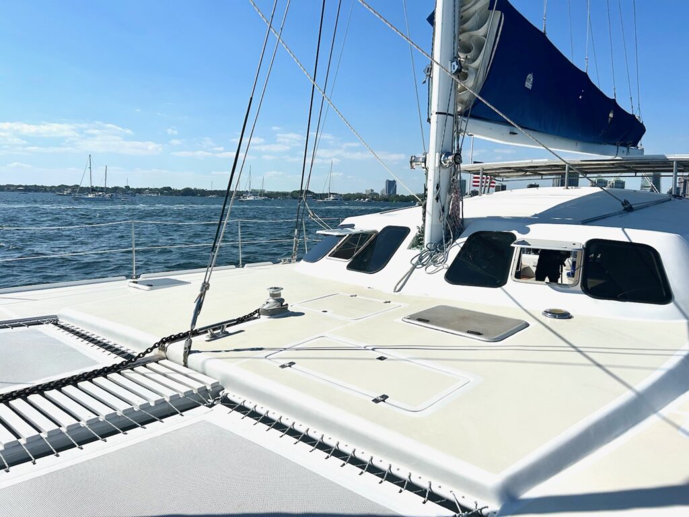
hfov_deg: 67.3
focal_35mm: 26
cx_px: 344
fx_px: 518
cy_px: 258
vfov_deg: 53.1
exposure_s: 1/14286
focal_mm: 5.7
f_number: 1.5
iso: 50
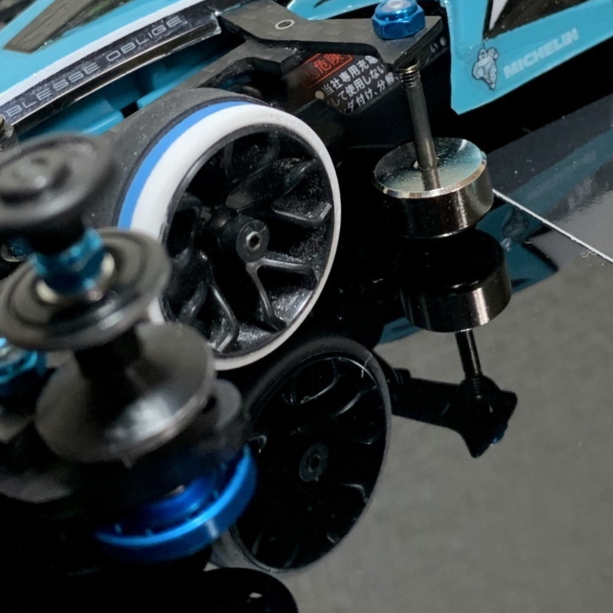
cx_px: 268
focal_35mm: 55
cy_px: 71
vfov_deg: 29.9
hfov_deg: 31.1
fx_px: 1102
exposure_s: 1/50
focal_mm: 4.25
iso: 125
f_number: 1.8
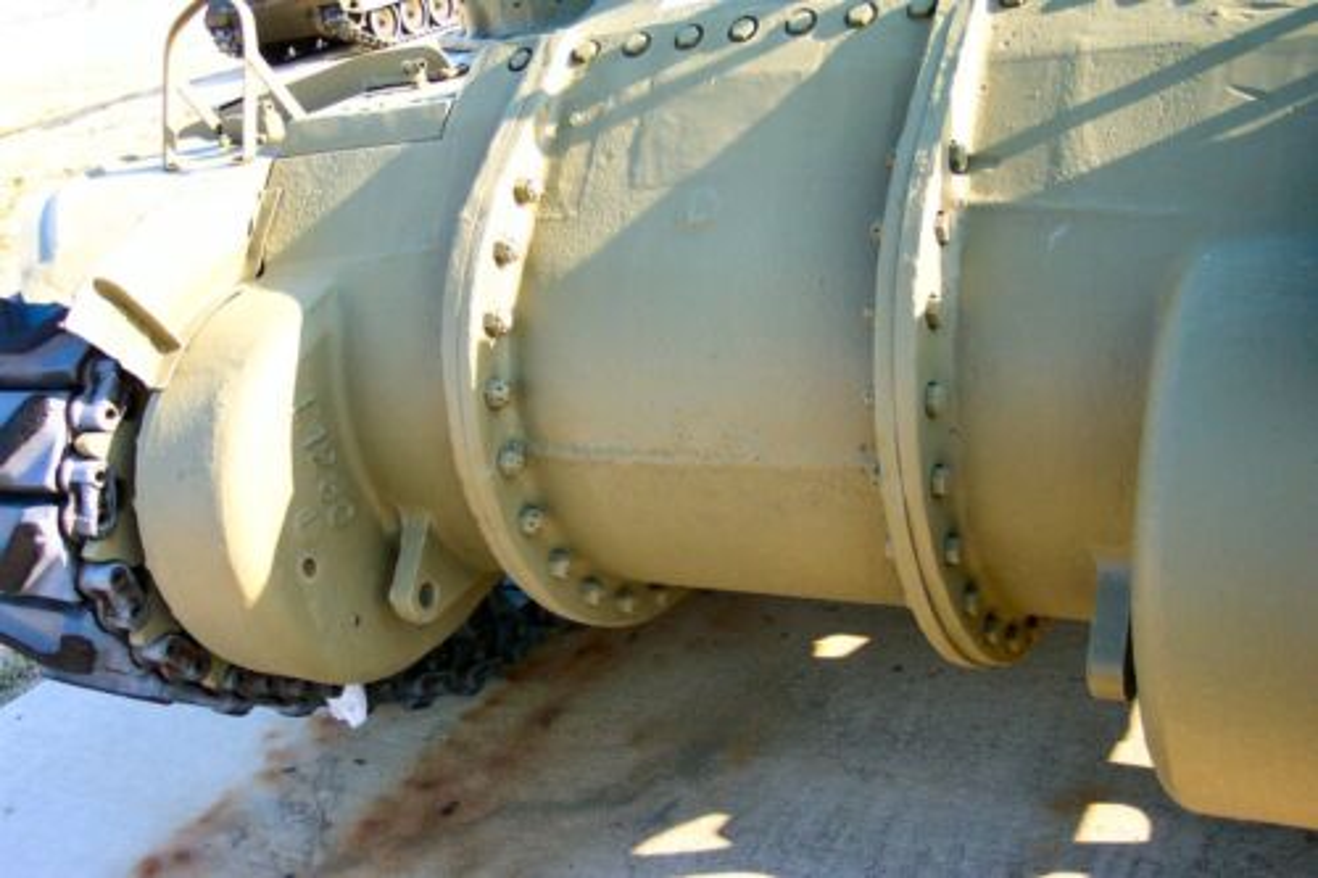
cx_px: 659
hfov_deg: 50.7
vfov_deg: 35.0
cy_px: 439
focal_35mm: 38
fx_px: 1391
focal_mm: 8
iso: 120
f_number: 2.8
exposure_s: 1/250
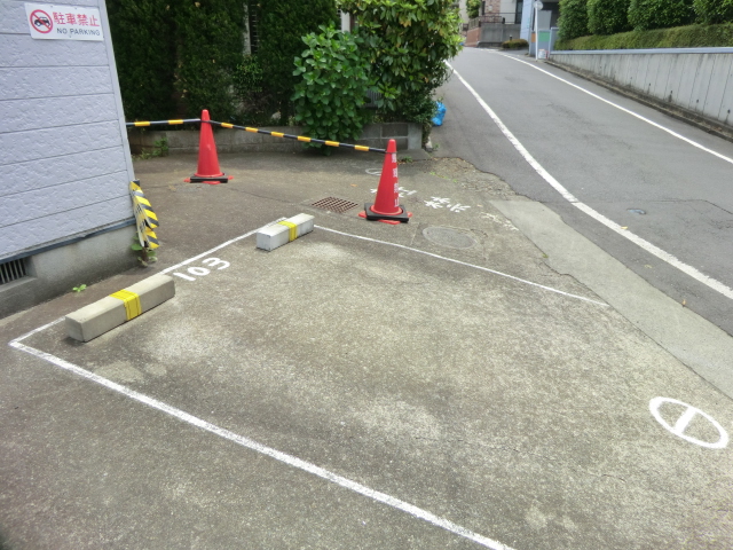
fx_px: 508
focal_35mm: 24
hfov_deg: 71.6
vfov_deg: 56.8
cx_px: 366
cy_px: 275
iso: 80
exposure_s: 1/500
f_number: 3.2
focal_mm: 4.3
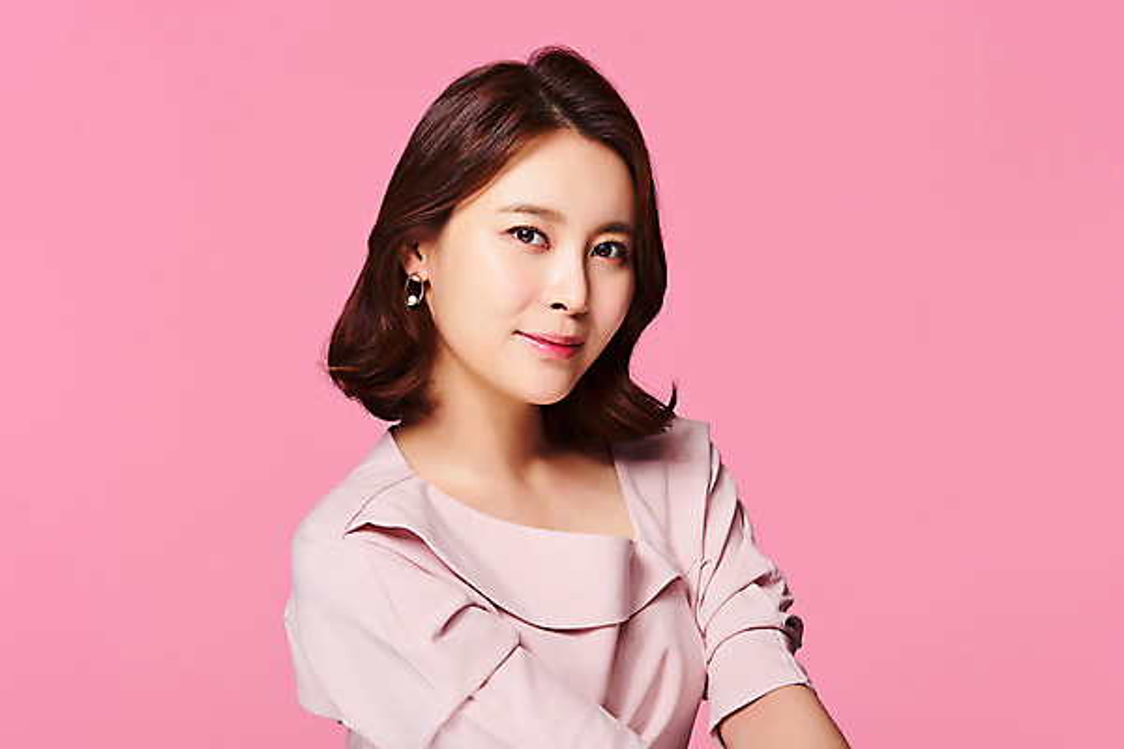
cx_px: 562
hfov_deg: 19.5
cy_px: 374
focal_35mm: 105
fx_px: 3278
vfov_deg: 13.0
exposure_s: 1/125
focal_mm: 105
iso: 64
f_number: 16
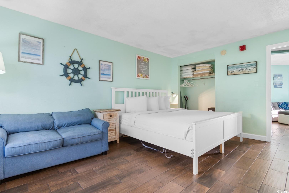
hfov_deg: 93.3
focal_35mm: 17
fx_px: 136
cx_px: 144
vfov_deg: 70.4
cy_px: 96
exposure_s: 3
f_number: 4.8
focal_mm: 11.5
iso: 100
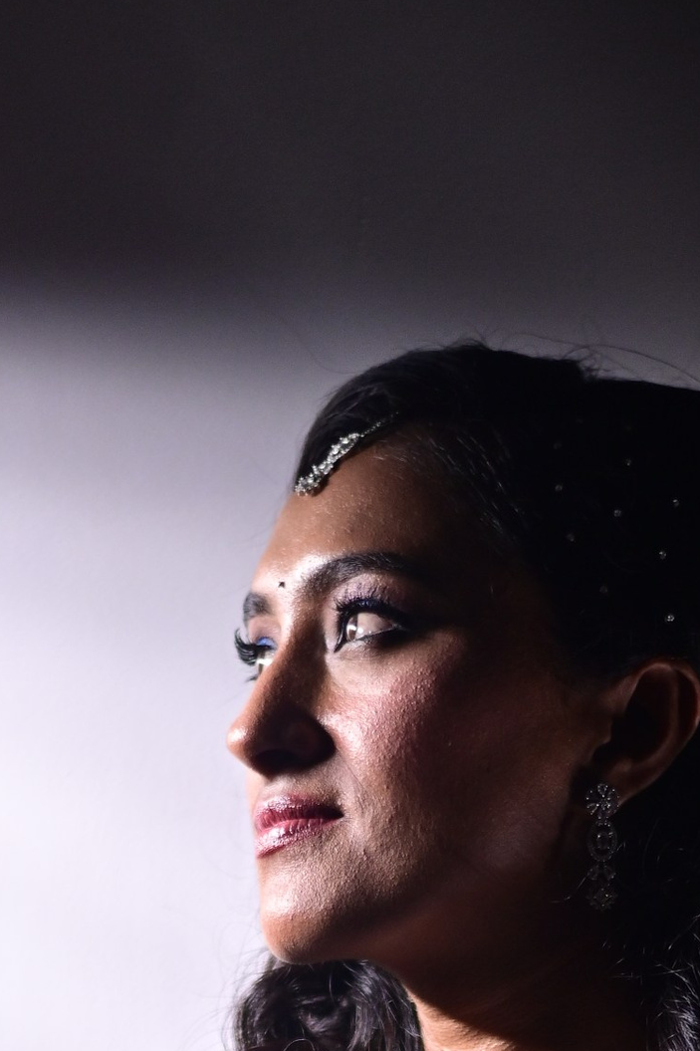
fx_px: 5310
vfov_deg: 11.1
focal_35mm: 182
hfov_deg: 7.5
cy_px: 1294
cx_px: 568
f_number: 1.8
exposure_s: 1/200
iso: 400
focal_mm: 50
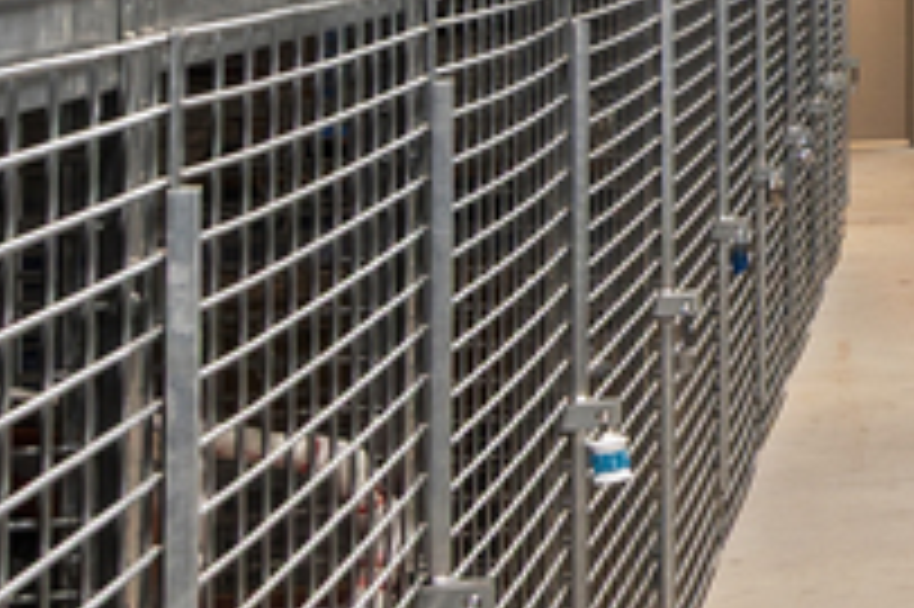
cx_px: 2470
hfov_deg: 12.3
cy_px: -14
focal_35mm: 112
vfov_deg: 12.1
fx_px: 2841
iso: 100
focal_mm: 14
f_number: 10
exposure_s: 2.5
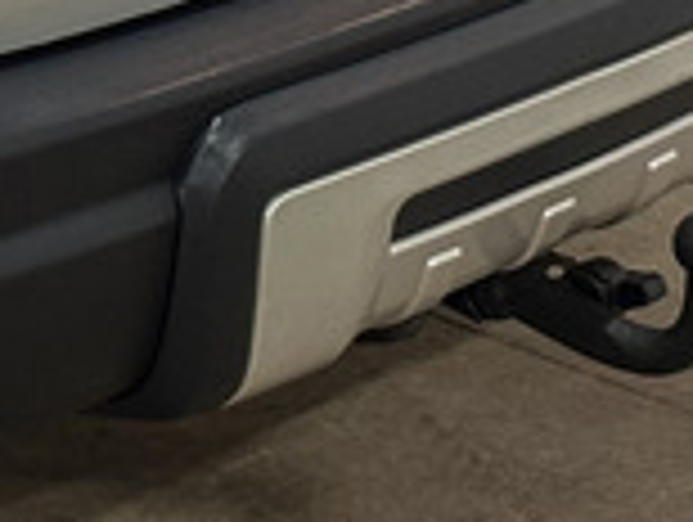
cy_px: -436
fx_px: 4050
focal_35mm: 202
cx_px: -158
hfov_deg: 9.6
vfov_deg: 7.2
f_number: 1.78
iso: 250
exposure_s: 1/50
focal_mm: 6.86
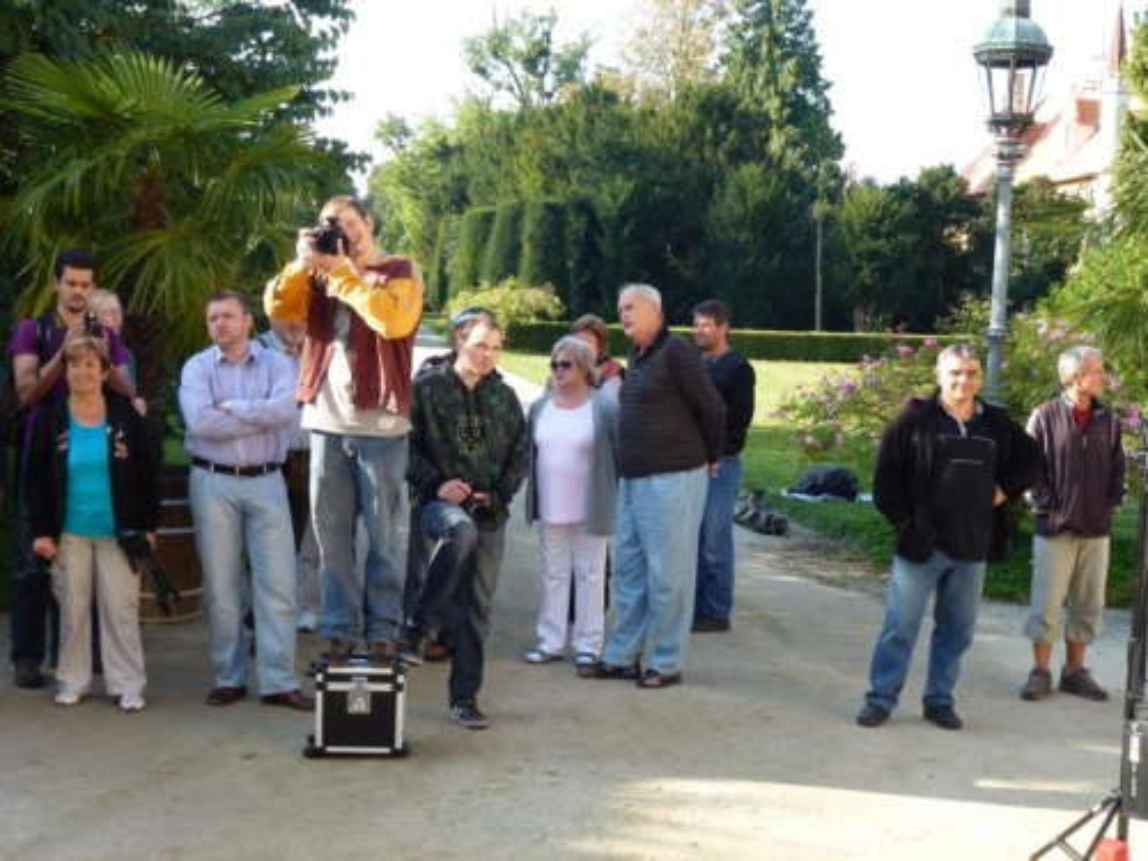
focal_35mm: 52
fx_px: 1725
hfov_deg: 36.8
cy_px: 430
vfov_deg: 28.0
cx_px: 574
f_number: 4.3
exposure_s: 1/125
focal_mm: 9.4
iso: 100
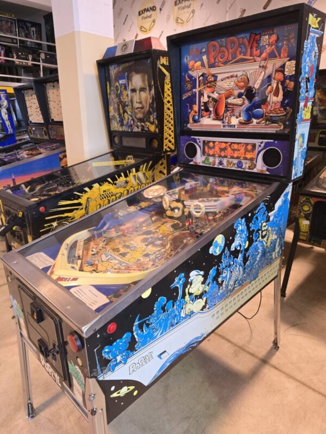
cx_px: 163
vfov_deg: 73.9
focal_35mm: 23
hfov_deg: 58.9
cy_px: 217
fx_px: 289
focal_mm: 6.3
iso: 320
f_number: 1.7
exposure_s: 1/100
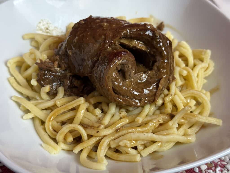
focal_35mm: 48
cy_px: 86
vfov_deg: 30.3
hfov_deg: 39.7
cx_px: 115
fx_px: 319
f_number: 1.78
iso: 160
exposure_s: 1/100
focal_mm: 6.76
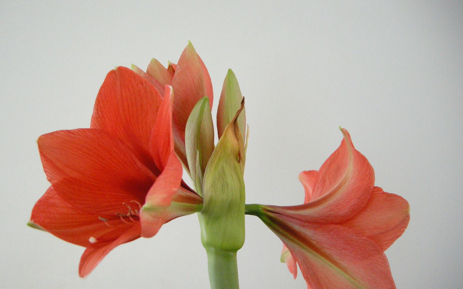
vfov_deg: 33.5
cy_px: 165
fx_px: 479
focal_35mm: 38
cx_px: 227
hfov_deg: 51.5
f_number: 2.7
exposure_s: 1/38
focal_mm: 7.5
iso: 400
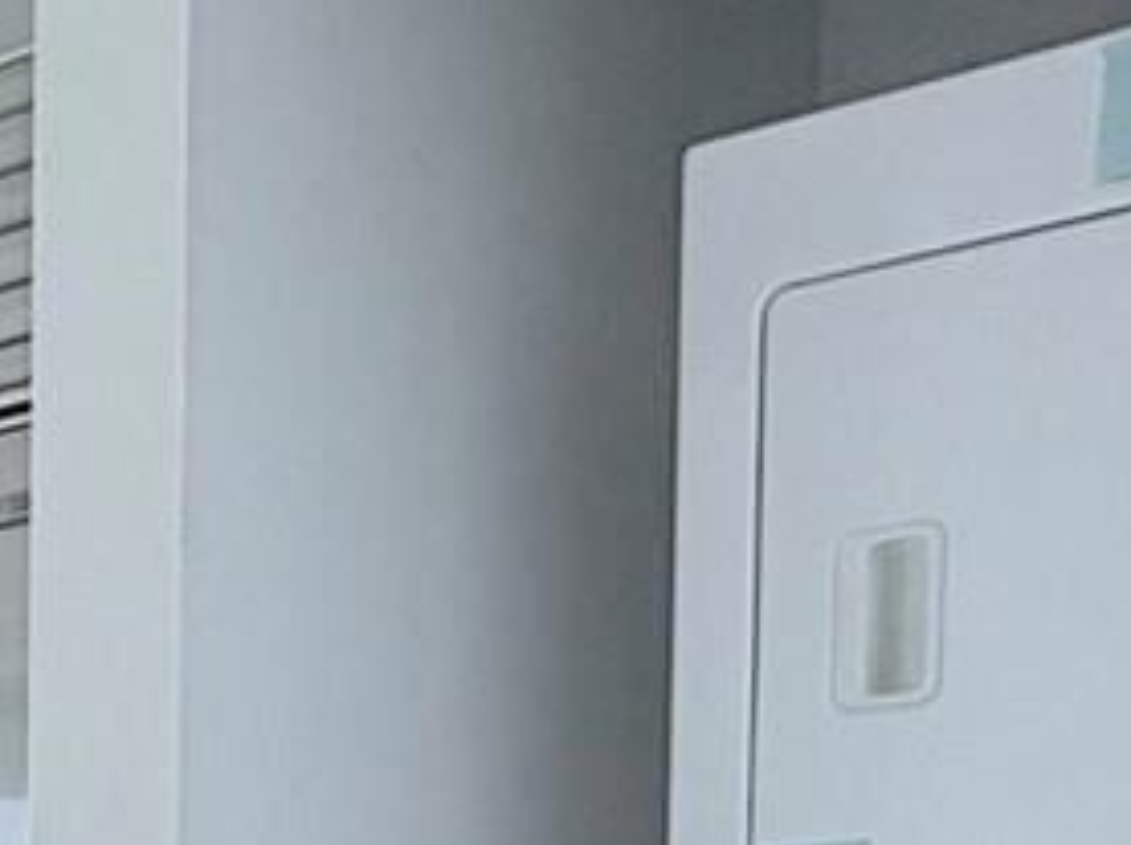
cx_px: 94
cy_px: 1388
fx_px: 2643
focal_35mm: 81
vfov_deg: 16.1
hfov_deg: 23.5
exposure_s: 1/121
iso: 50
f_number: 2.2
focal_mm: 2.22
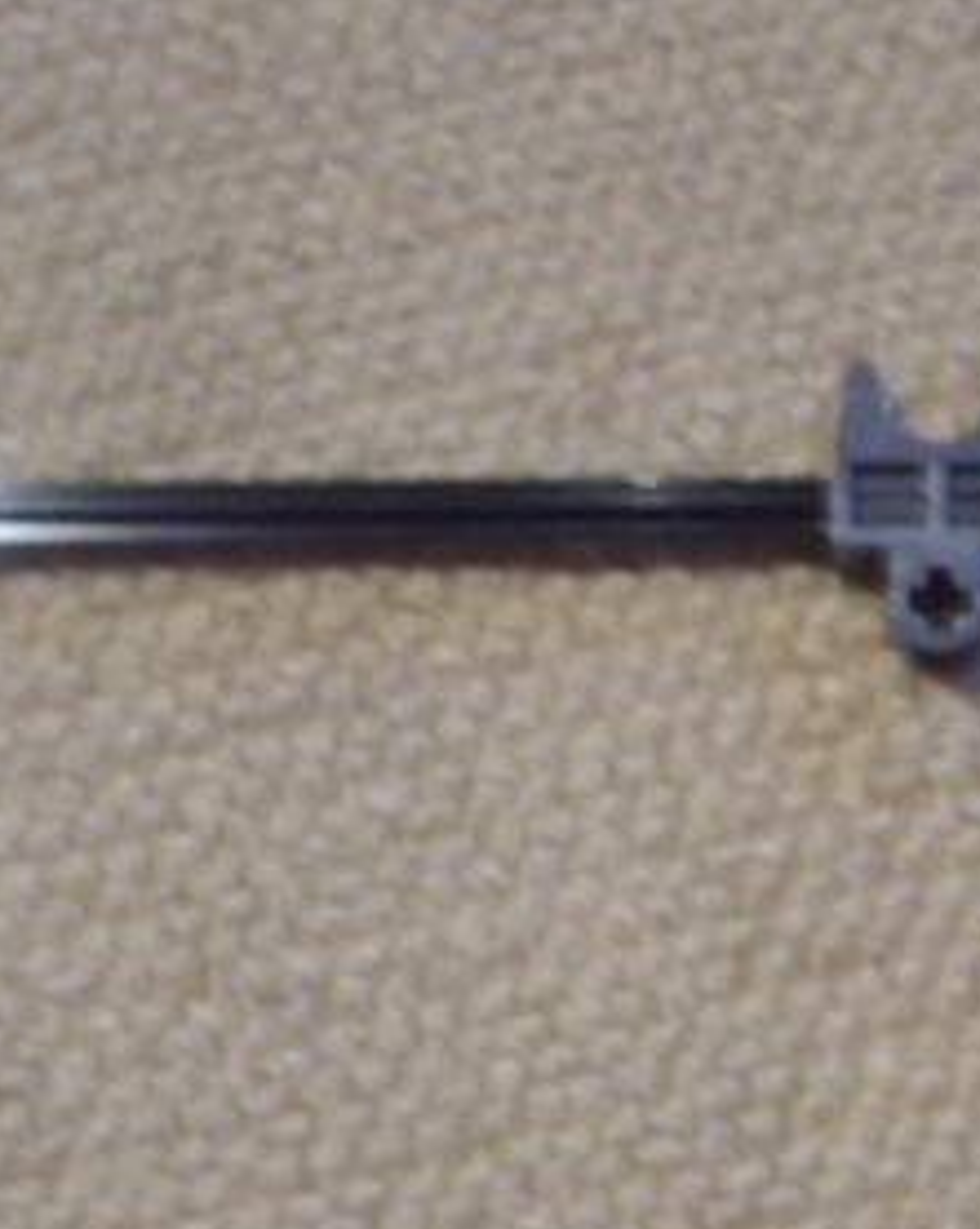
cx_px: 940
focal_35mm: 79
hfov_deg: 18.9
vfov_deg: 24.1
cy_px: 763
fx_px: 2869
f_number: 2.8
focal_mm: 5.8
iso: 140
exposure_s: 1/8
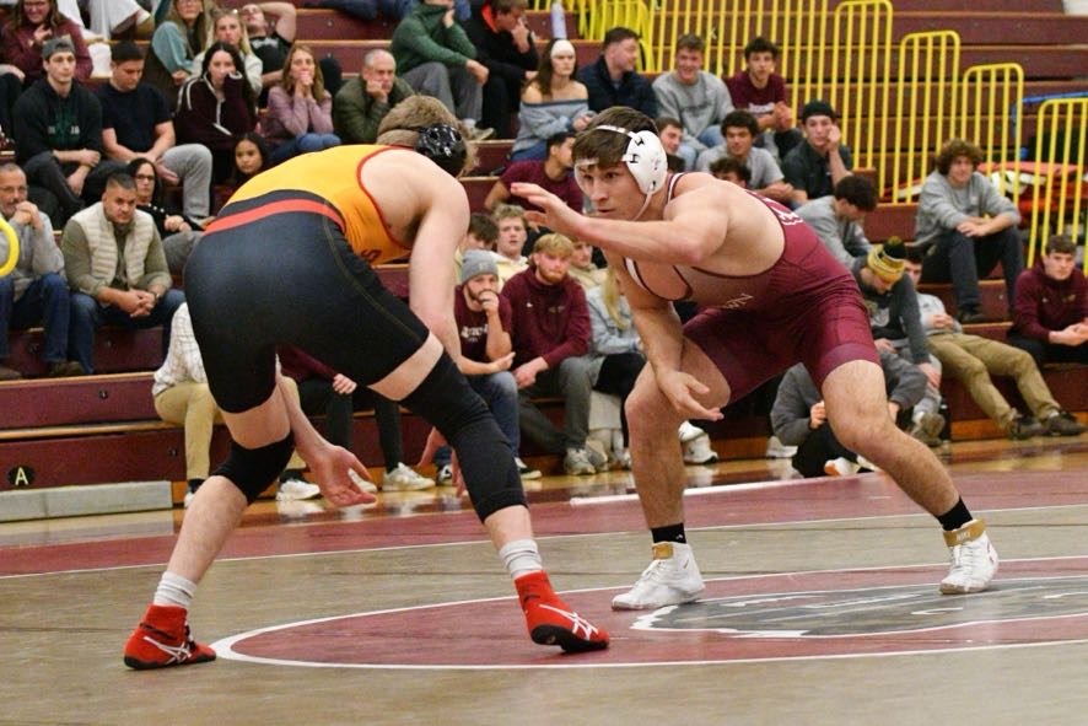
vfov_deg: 13.0
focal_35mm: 105
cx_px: 544
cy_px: 363
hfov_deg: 19.5
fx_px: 3174
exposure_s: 1/500
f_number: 4
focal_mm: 70
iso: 12800
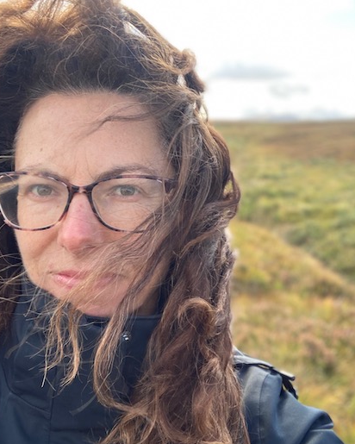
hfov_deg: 34.9
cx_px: 184
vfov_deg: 42.9
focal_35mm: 43
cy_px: 228
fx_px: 565
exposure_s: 1/121
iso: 20
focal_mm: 2.87
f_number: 2.2
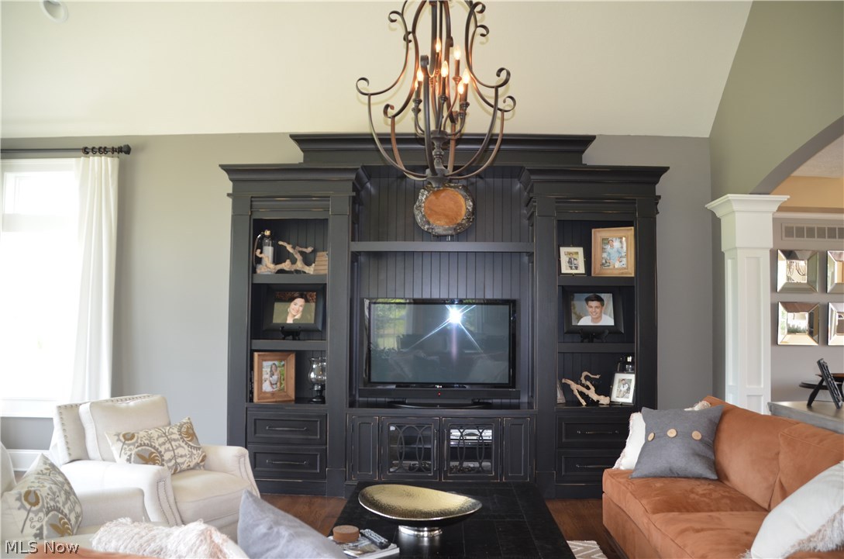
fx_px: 632
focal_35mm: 27
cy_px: 280
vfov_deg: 47.7
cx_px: 422
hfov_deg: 67.5
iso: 400
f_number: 3.5
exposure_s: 1/80
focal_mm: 18
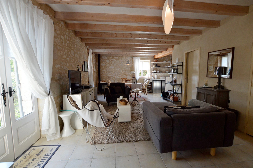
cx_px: 126
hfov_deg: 100.4
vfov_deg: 77.2
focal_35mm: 15
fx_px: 105
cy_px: 84
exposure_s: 1/80
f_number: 4.5
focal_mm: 10
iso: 400
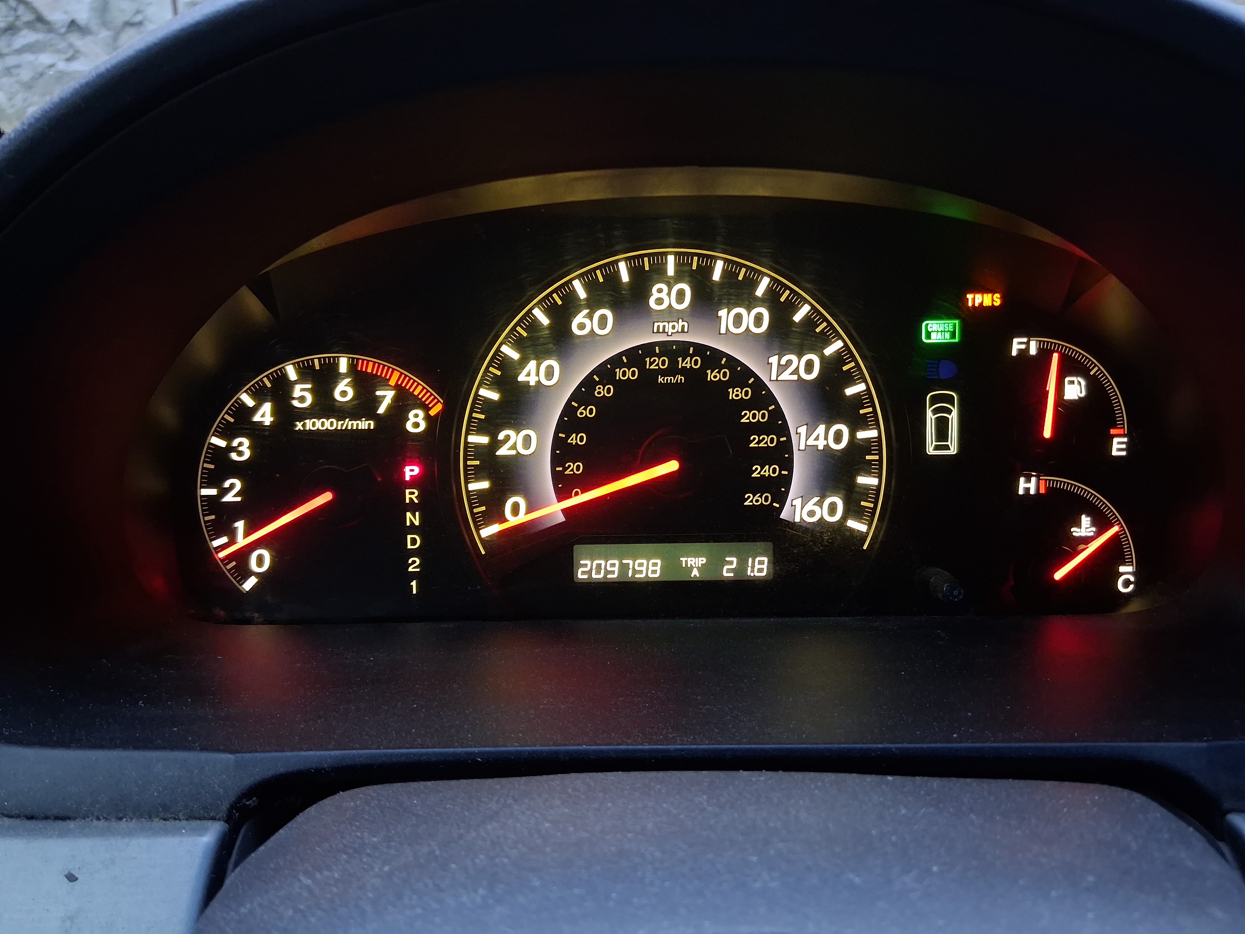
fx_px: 935
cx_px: 622
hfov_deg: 67.3
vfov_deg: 53.1
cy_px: 467
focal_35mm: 26
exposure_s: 1/25
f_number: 1.8
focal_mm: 3.98
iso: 500
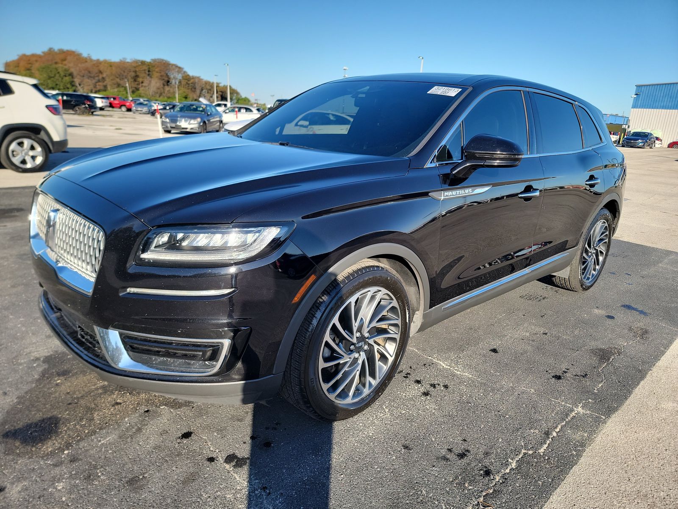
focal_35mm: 24
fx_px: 470
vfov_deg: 56.8
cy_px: 254
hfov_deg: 71.6
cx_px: 339
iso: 50
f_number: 1.8
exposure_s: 1/505
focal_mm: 6.7
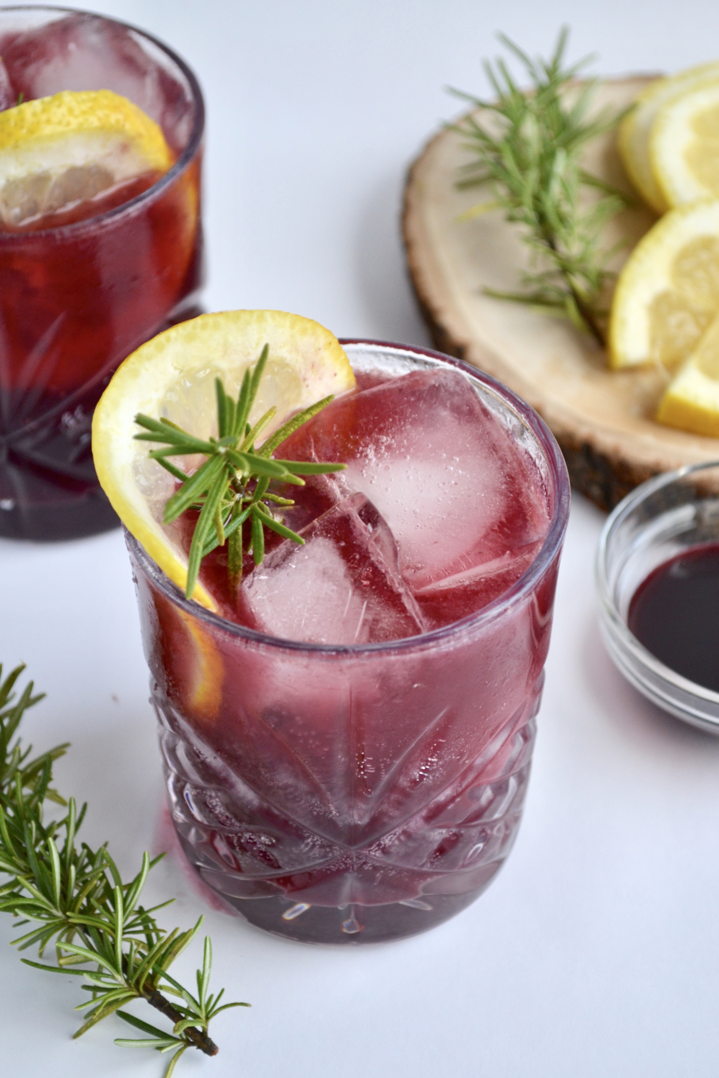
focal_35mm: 78
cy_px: 539
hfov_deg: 17.5
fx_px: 2337
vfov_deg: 26.0
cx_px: 360
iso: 400
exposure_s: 1/125
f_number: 5.6
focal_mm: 52
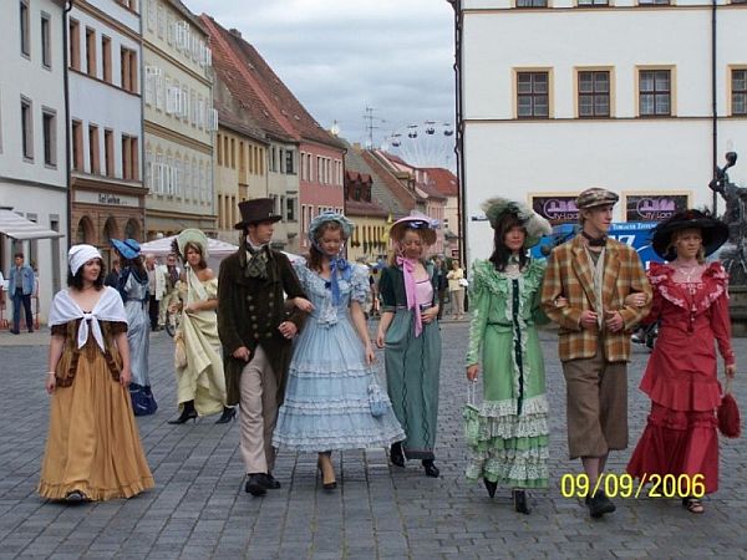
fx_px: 1446
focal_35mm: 67
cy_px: 280
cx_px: 374
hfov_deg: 29.0
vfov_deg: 21.9
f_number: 3.2
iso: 80
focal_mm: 11.1
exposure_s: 1/800
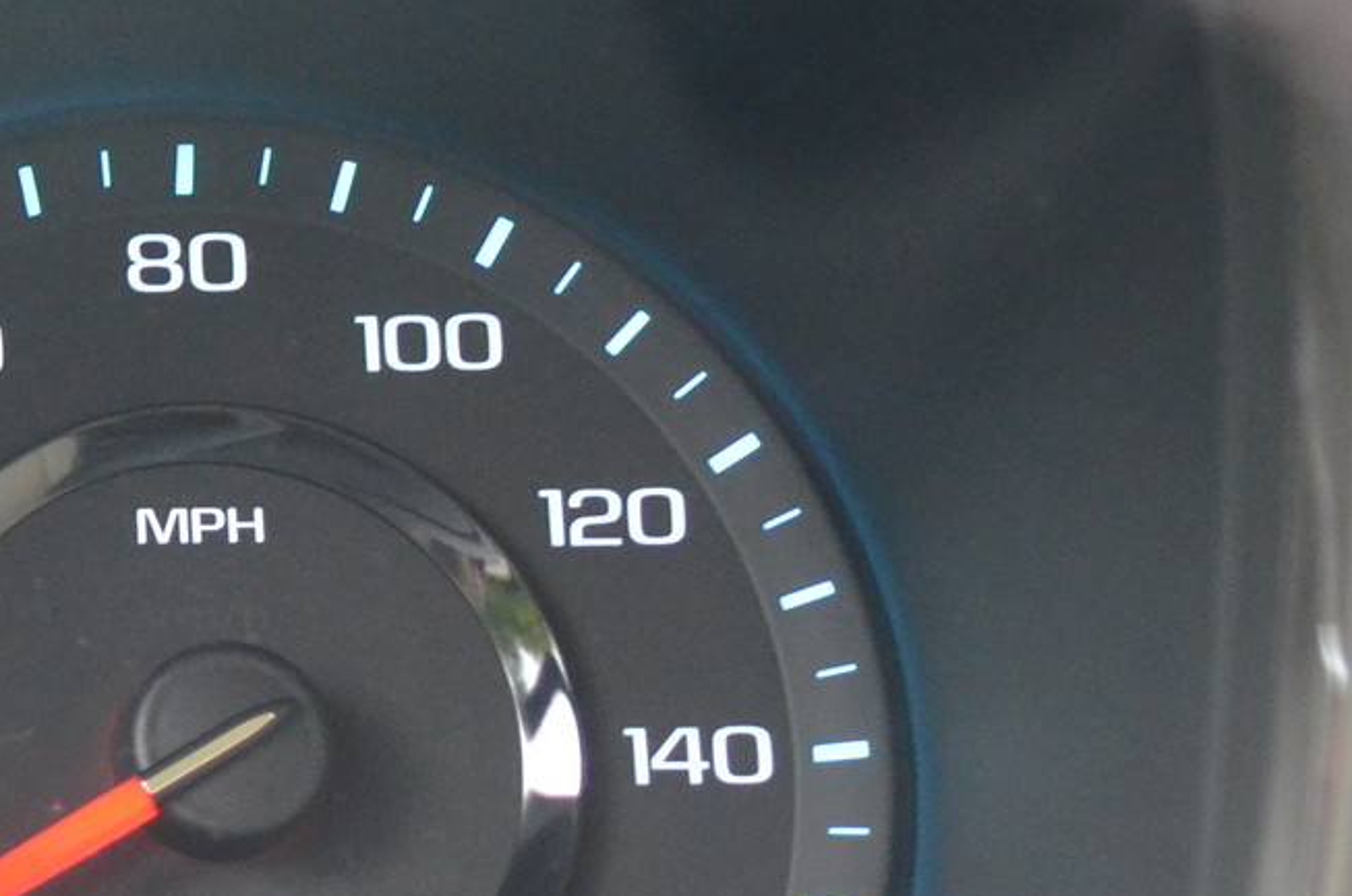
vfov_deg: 7.7
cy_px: 420
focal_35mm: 178
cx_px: -925
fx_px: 6670
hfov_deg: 11.0
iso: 1600
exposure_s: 1/40
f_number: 2.8
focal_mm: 31
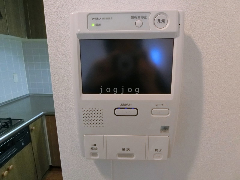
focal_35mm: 19
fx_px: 132
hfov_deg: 84.7
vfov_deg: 68.7
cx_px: 120
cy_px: 90
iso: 1600
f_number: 2.7
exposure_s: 1/160
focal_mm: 4.06
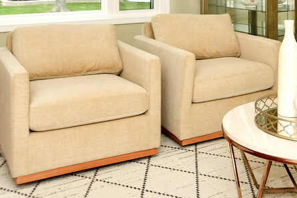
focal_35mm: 55
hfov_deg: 35.5
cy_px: -67
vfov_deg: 21.9
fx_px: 454
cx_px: 220
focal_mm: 10
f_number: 8
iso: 400
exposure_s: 1/320
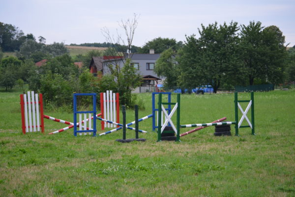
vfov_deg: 14.7
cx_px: 148
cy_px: 98
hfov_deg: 21.9
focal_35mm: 93
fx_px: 762
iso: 400
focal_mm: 62
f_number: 4.2
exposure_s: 1/250
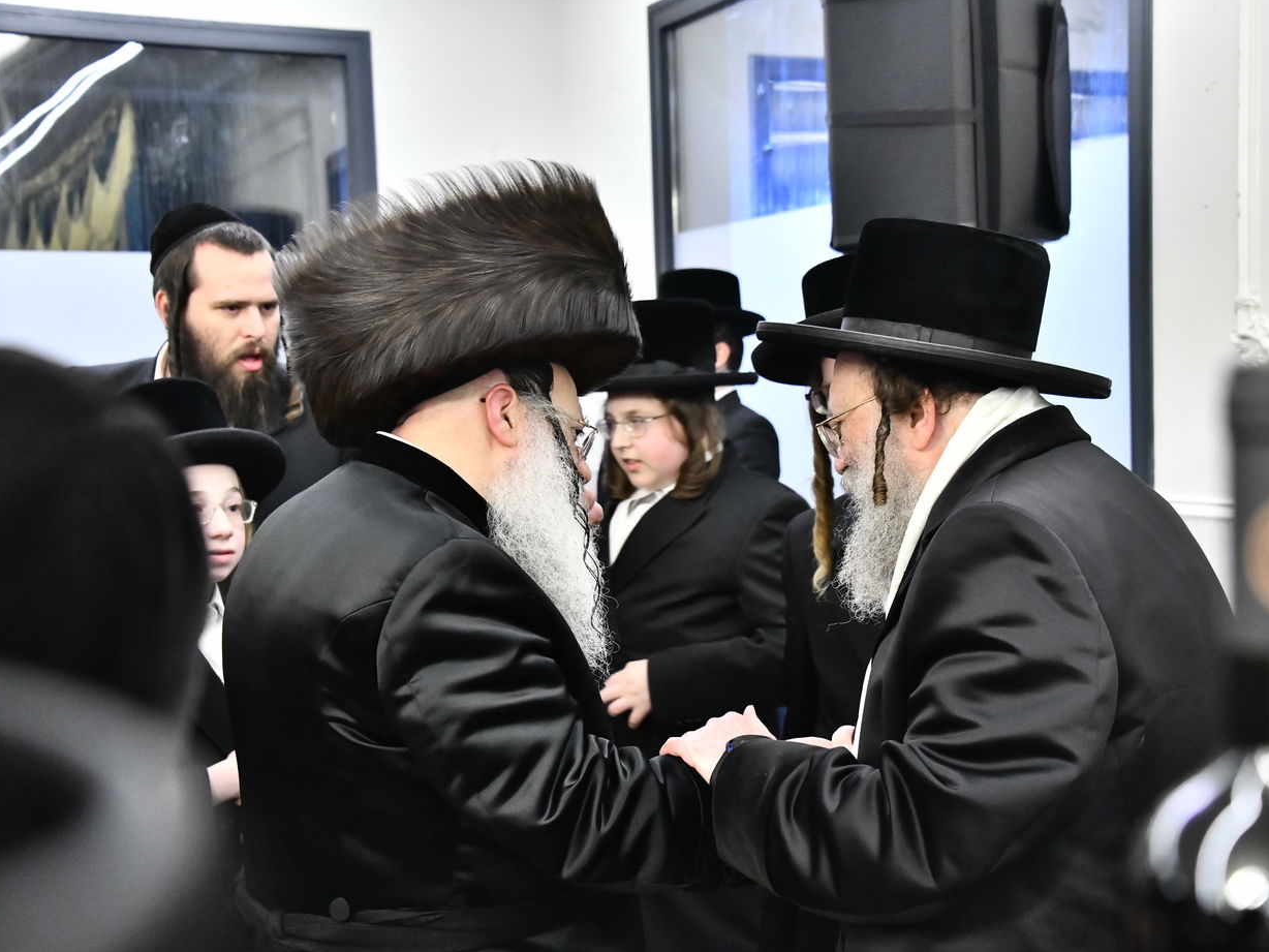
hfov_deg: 33.7
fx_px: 2090
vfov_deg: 25.7
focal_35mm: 57
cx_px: 713
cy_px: 478
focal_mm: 52
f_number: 5.6
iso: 4000
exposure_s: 1/125
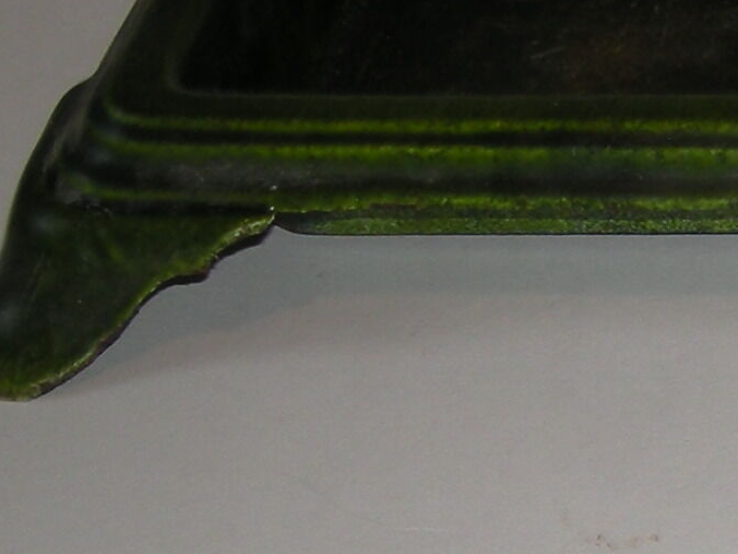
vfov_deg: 9.3
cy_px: 222
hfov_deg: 11.6
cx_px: 1277
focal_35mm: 159
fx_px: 3390
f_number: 2.8
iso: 50
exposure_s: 1/55.7
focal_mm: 5.7
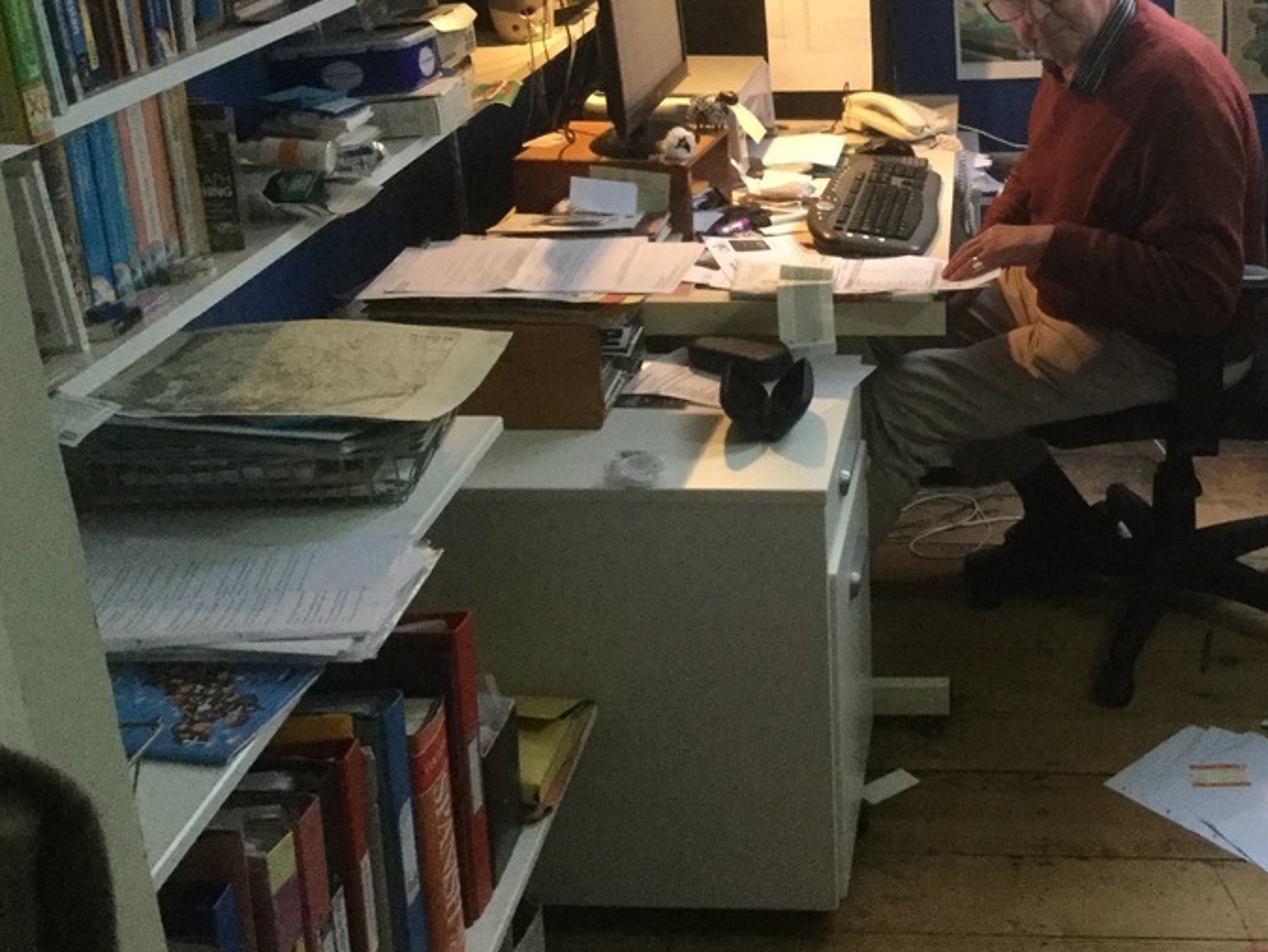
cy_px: 274
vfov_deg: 30.5
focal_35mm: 47
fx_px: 1723
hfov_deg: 39.4
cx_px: 941
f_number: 2.4
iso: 250
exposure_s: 1/17
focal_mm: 3.3
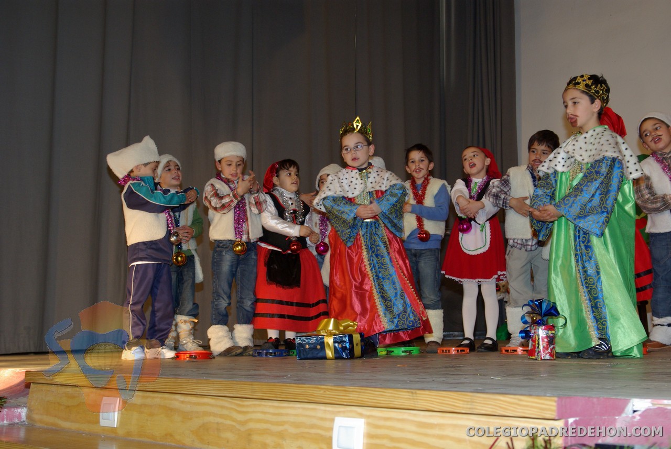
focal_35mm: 46
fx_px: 868
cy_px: 224
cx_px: 336
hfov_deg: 42.3
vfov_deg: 29.0
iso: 400
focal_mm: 31
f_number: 5.6
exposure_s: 1/45
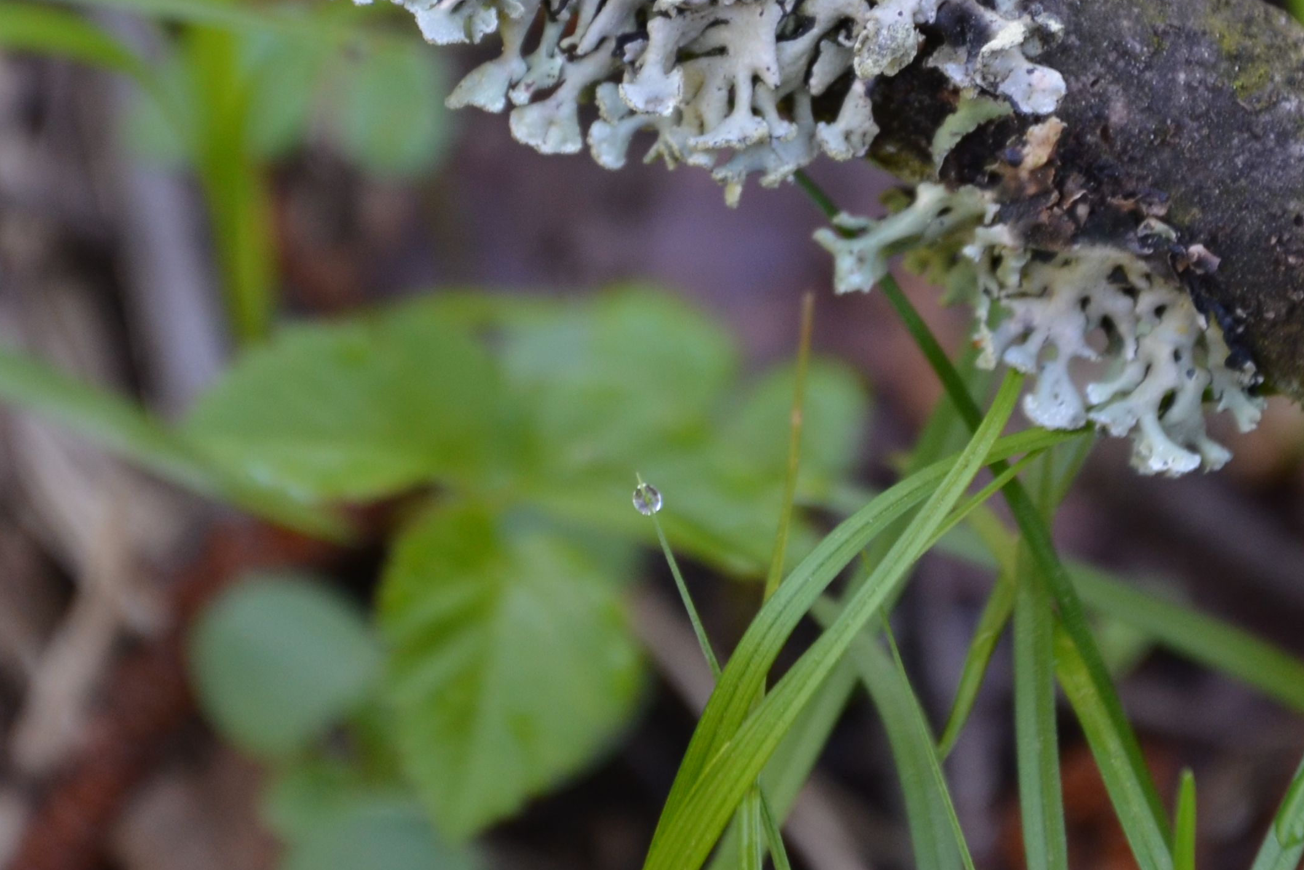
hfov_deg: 5.6
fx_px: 13226
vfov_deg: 3.8
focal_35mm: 365
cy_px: -102
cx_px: 598
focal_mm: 105
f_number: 5.6
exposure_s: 1/80
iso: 400
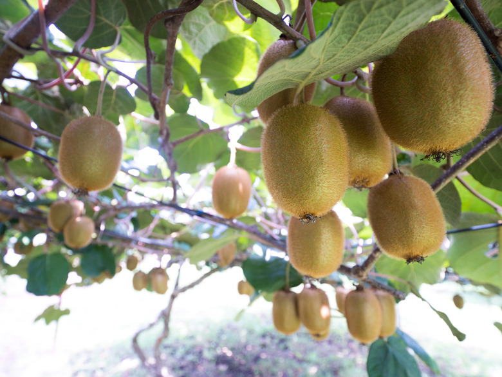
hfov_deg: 94.5
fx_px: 232
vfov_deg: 78.1
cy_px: 188
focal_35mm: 16
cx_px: 251
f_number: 2.8
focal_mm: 8
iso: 320
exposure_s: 1/60
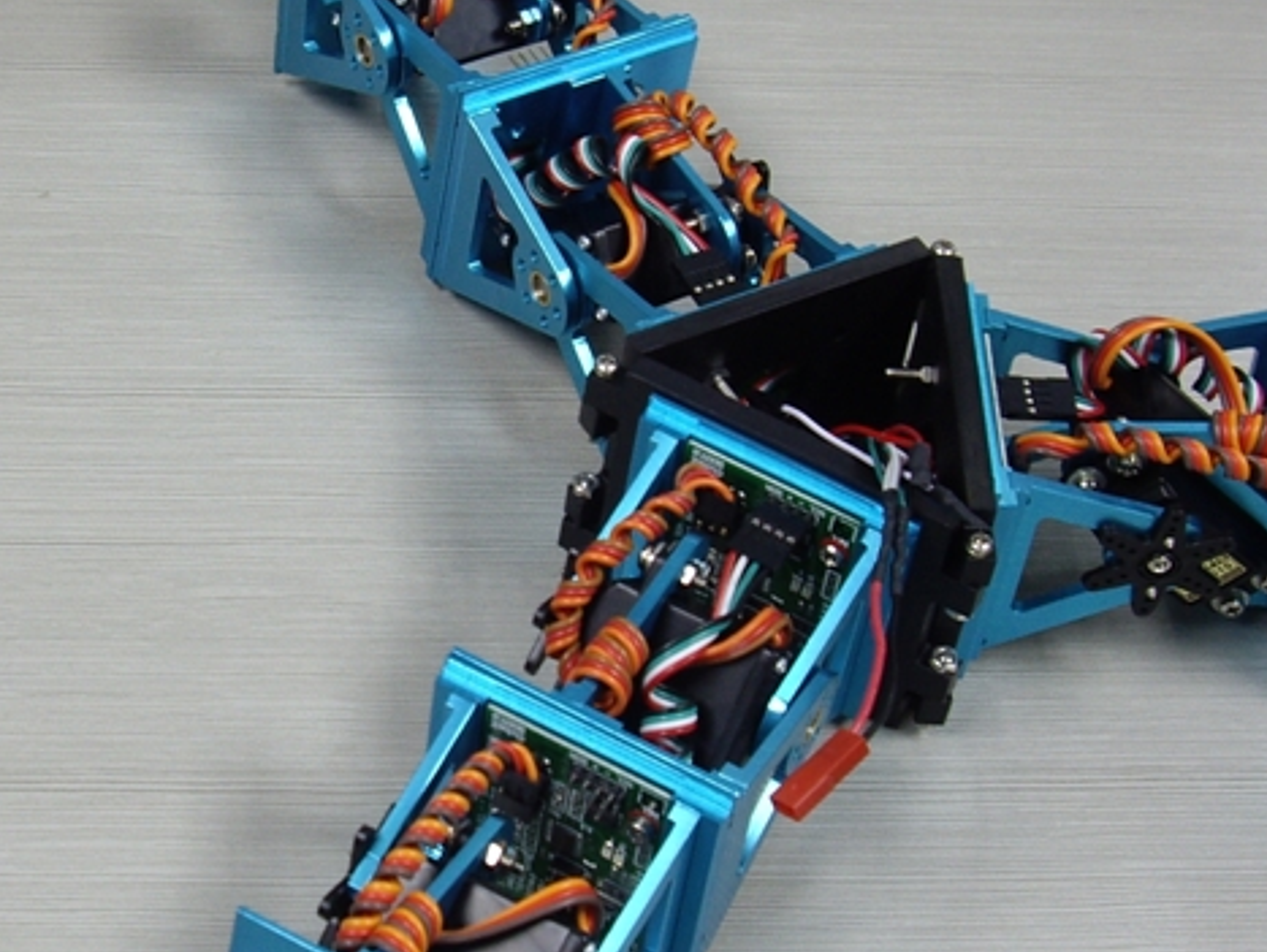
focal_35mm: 89
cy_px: 389
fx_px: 3260
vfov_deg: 16.6
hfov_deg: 21.8
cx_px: 347
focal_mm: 7.9
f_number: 2.8
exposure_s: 1/8
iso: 100
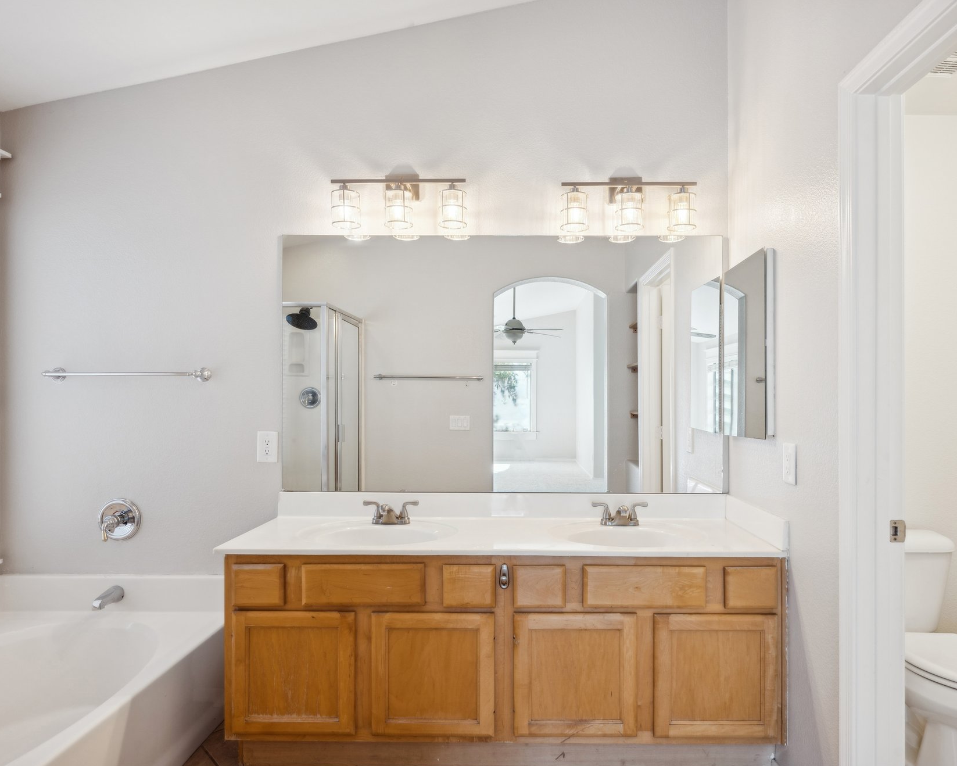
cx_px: 506
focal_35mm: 21
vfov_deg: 65.5
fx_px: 595
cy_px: 396
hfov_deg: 77.6
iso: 320
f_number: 8
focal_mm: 18
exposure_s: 1/13
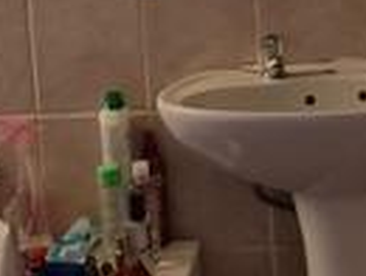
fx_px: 847
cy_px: -48
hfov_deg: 24.4
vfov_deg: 17.7
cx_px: 206
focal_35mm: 80
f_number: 2.2
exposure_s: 1/100
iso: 40
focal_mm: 1.7
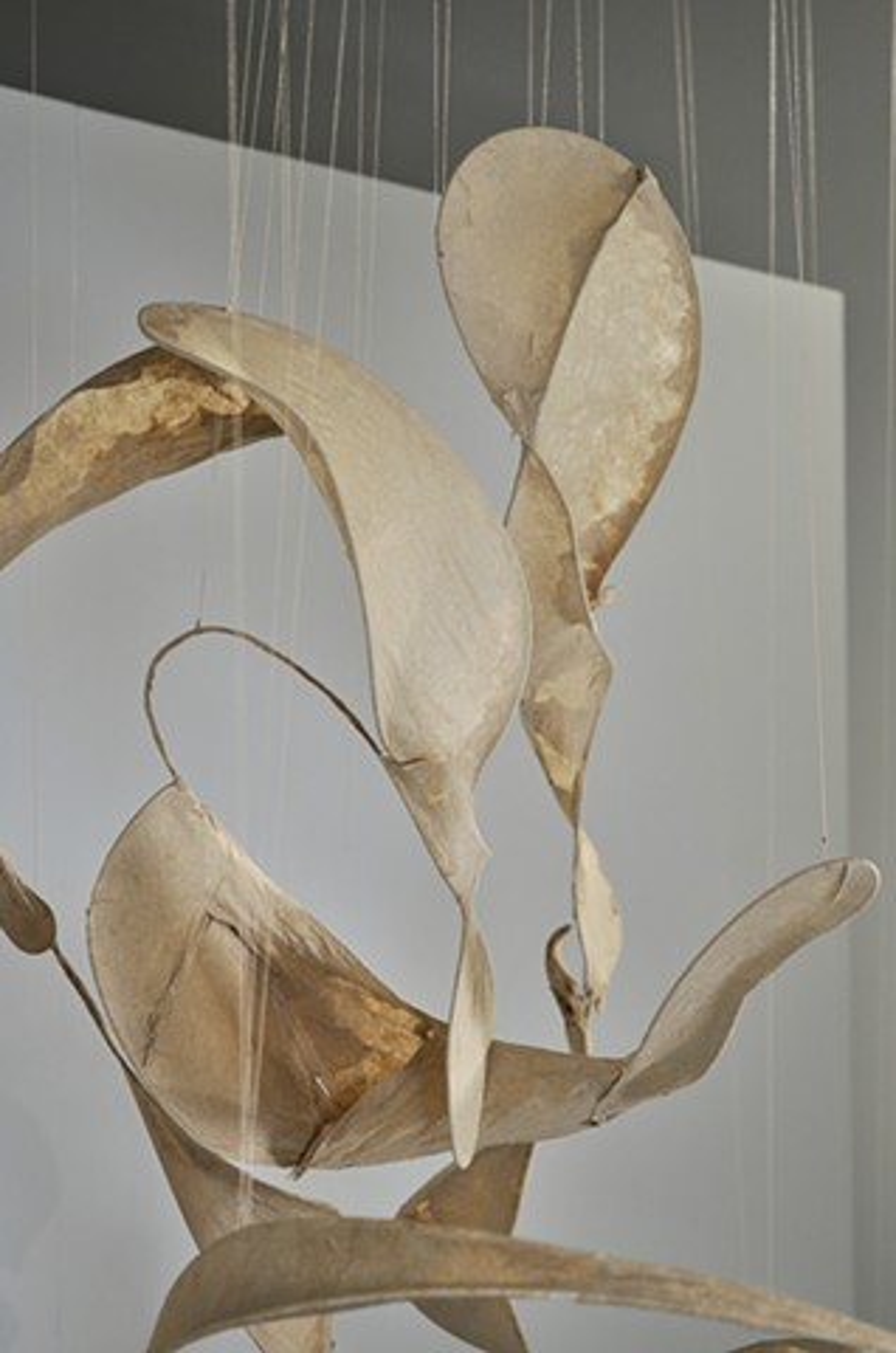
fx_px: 2475
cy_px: 676
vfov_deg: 30.6
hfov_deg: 20.5
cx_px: 448
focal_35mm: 66
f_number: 5.6
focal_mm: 44
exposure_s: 1/125
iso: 320
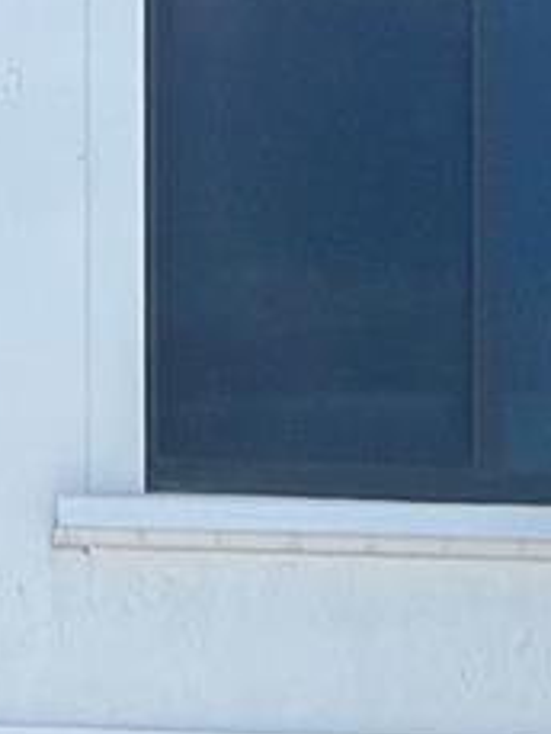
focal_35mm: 404
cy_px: 1647
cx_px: 621
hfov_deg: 3.7
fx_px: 8566
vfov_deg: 4.8
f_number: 2.8
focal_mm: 9
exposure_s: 1/889
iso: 32
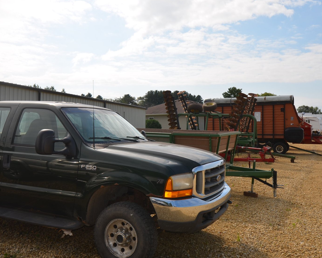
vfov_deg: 42.2
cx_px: 158
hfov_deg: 51.5
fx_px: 334
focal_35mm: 35
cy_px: 126
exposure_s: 1/200
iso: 100
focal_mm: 20
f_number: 11
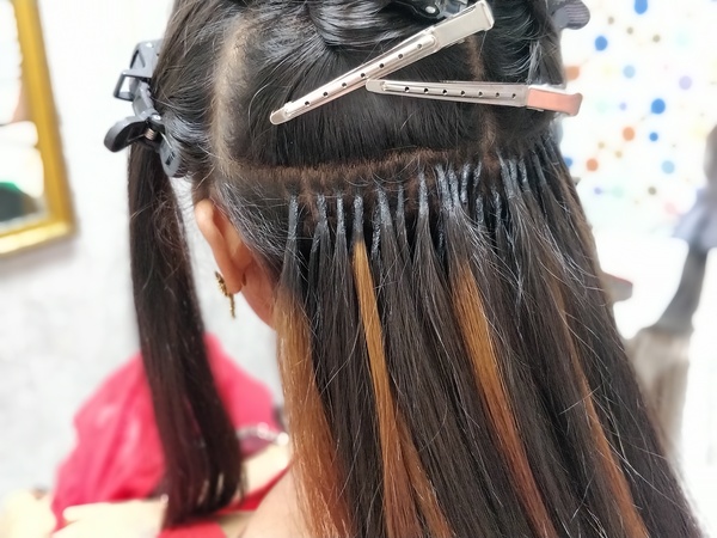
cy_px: 269
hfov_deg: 71.6
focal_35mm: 24
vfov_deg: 56.8
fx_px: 497
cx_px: 358
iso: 2000
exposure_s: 1/50
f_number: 1.7
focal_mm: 4.1
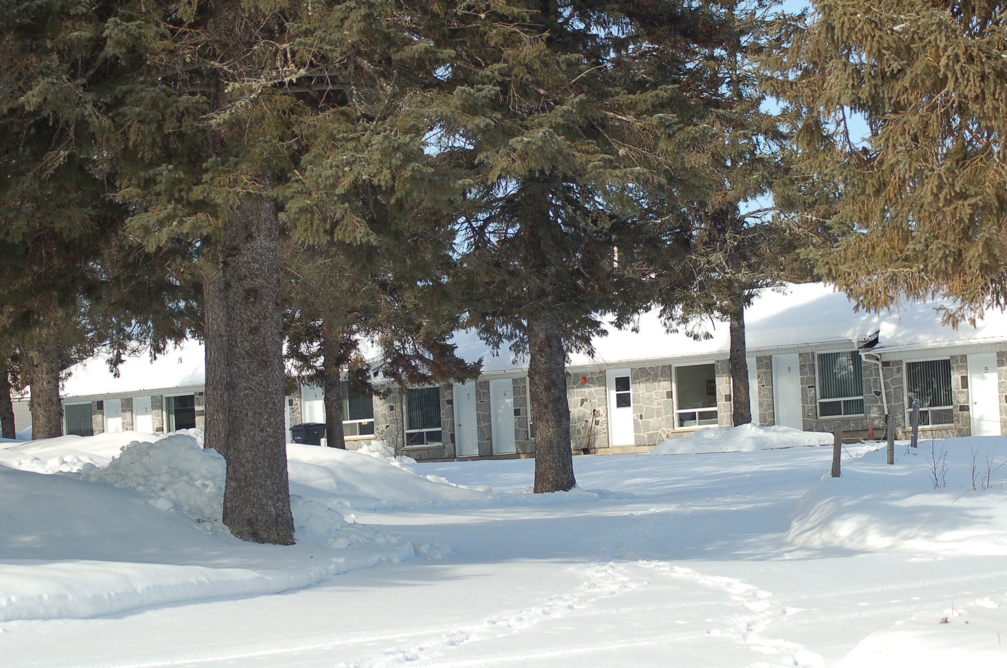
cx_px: 504
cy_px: 334
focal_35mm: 105
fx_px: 2932
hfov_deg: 19.5
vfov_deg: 13.0
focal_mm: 70
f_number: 5.6
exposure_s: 1/500
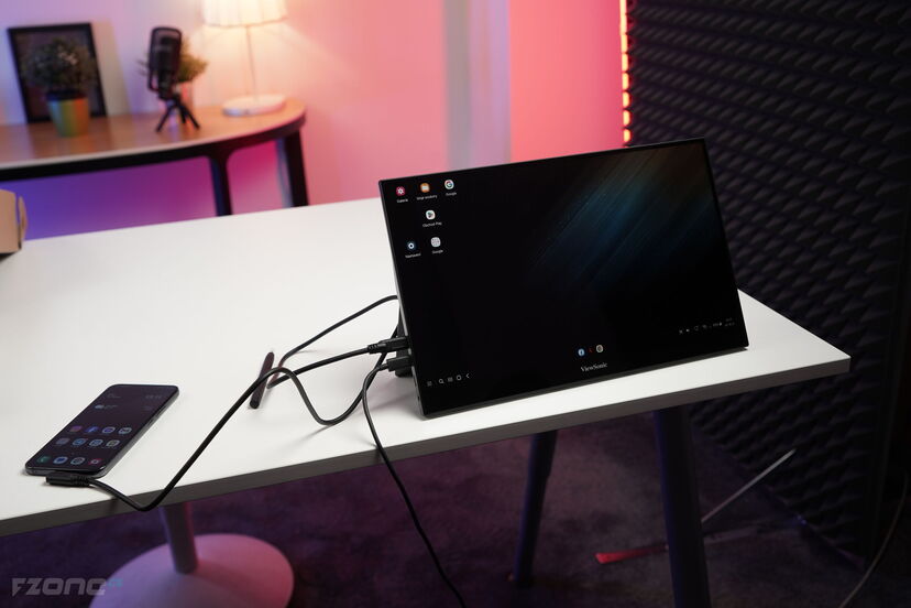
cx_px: 456
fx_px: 886
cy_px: 304
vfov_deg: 37.9
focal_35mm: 35
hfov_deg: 54.4
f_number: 5
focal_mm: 35
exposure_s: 1/125
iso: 640
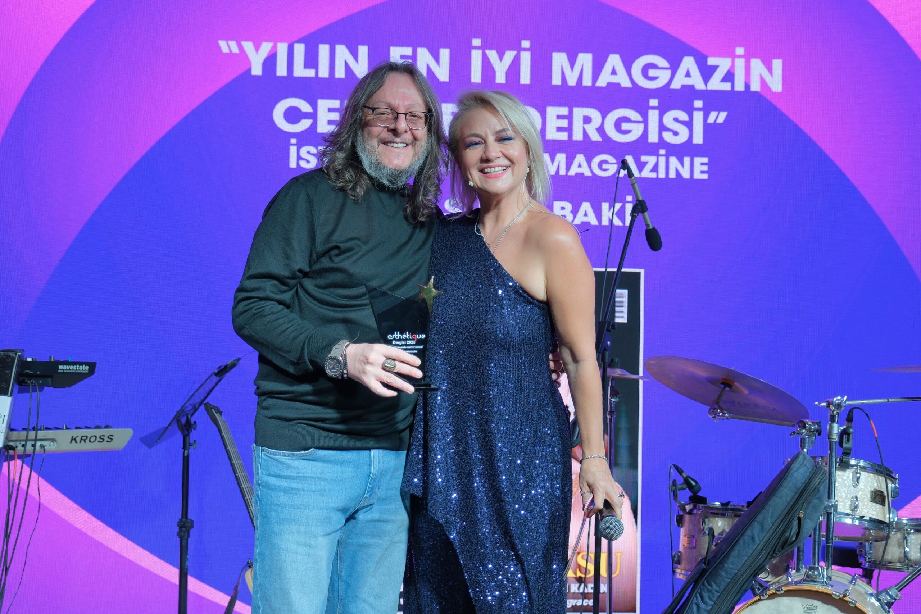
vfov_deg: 26.5
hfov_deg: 38.9
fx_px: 1305
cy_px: 307
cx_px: 460
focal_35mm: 51
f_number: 2.8
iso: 800
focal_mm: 34.2
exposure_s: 1/160
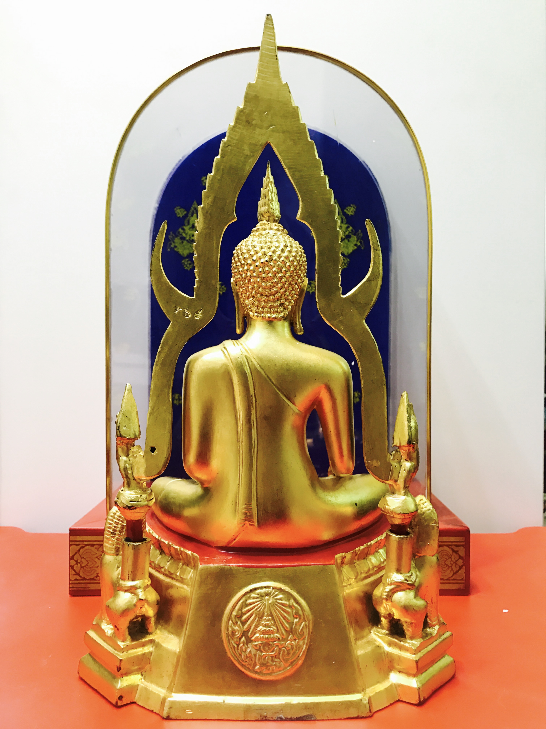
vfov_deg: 63.4
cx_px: 273
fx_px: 589
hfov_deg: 49.7
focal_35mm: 28
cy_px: 364
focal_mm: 3.99
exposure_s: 1/17
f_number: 1.8
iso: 50
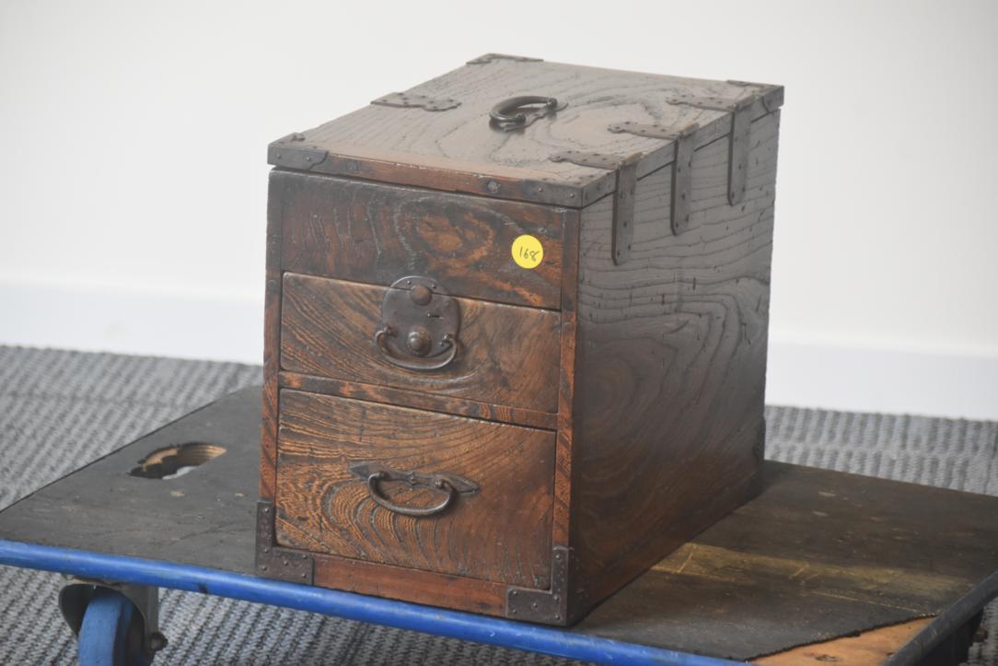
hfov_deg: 8.9
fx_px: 6446
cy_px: 333
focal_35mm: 232
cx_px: 499
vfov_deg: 5.9
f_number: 6
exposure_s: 1/125
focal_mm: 155
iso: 1250
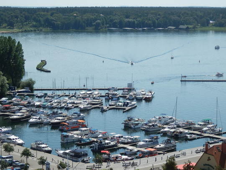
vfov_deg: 15.2
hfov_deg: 20.2
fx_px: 633
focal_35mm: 97
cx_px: 113
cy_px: 85
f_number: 4.9
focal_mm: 17.3
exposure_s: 1/640
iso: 80
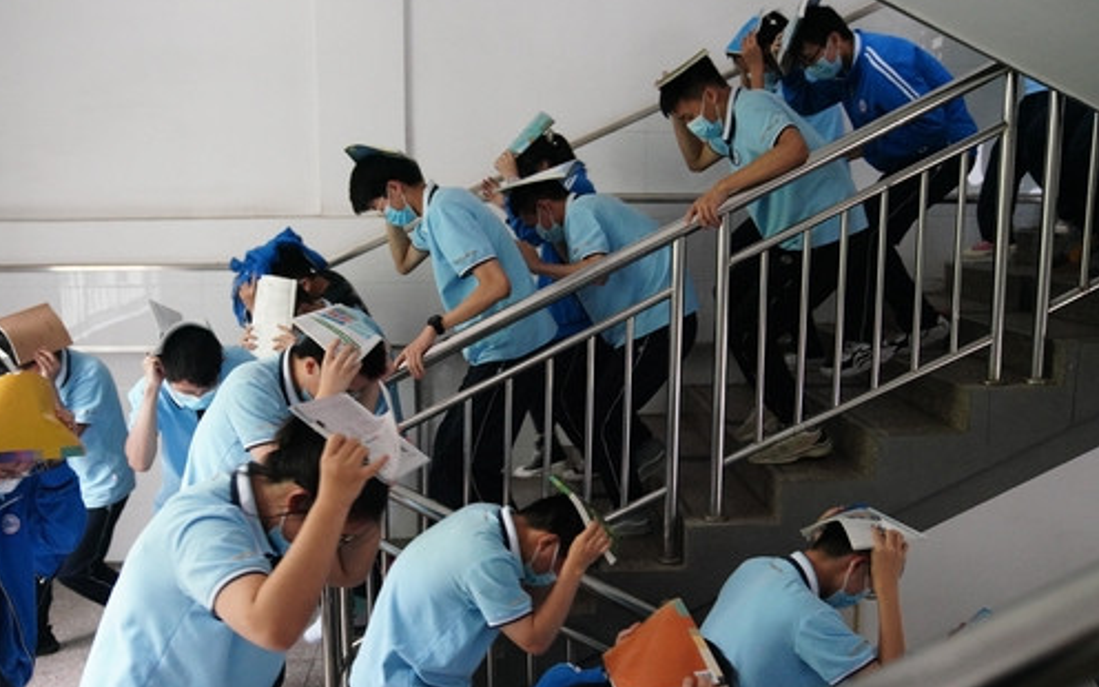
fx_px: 1108
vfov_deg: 34.4
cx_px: 490
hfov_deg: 52.6
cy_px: 392
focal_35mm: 37
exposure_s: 1/200
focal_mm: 30
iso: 8000
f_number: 2.8
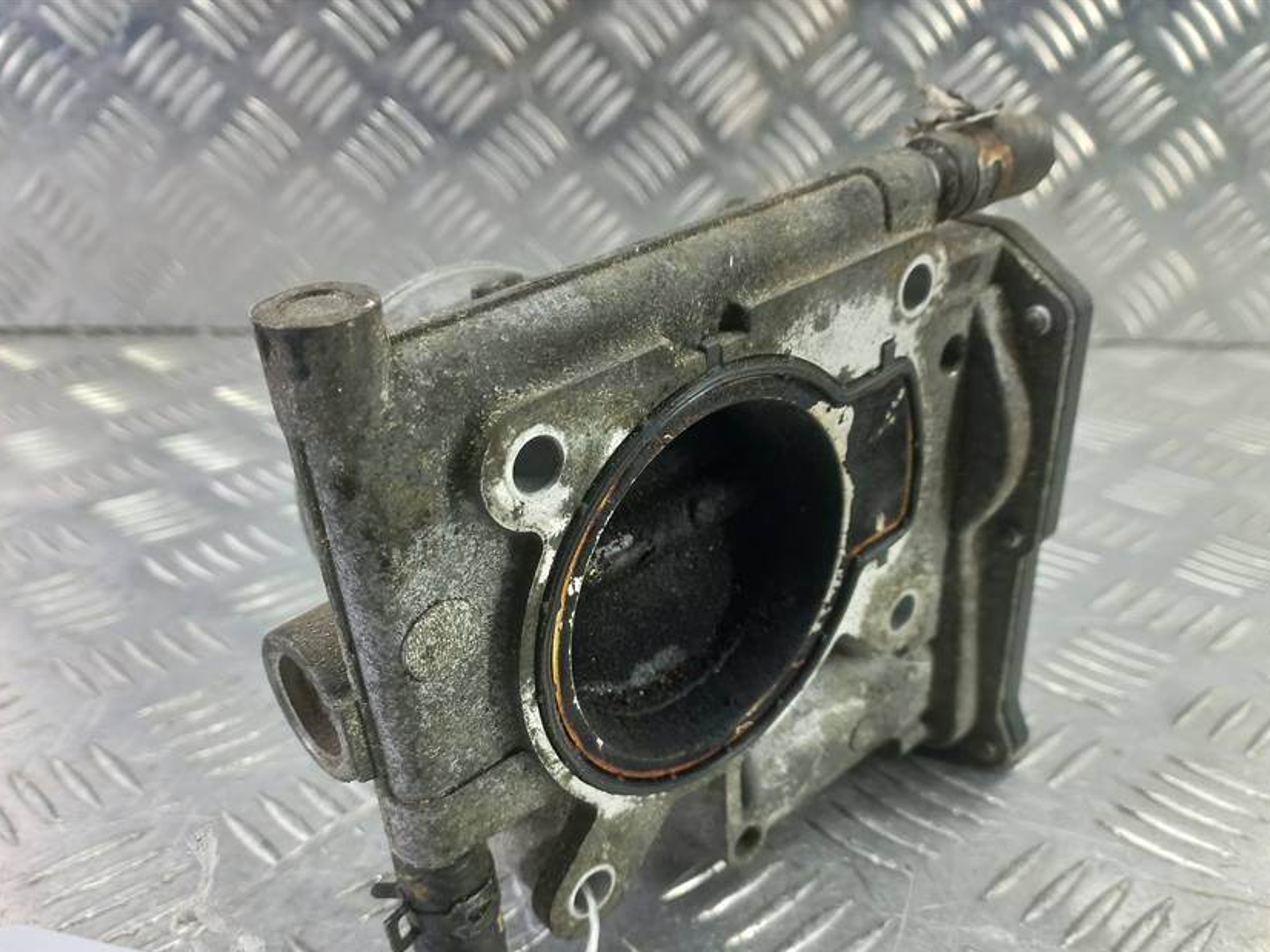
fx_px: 1137
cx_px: 650
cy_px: 586
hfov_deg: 58.4
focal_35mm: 31
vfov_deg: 45.1
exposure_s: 1/50
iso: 160
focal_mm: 4.6
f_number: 1.8
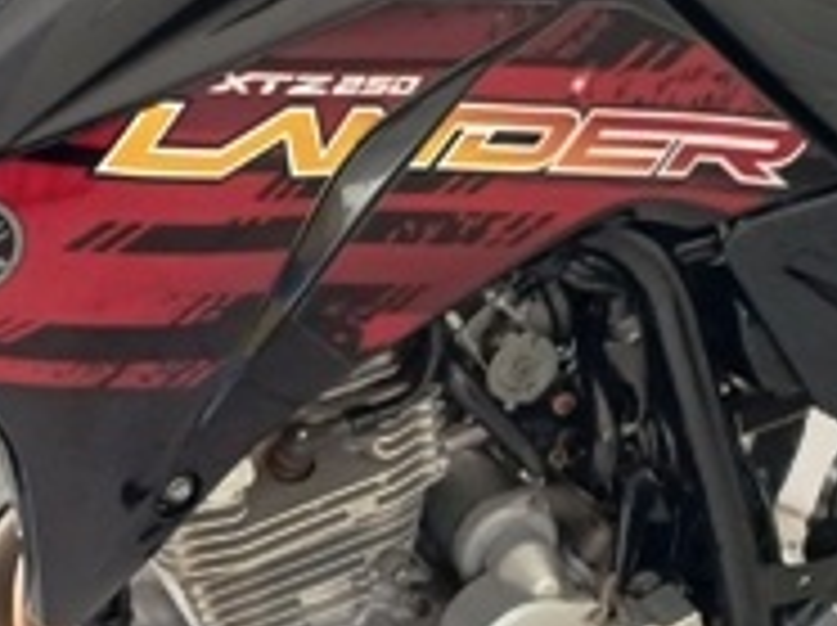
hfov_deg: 17.5
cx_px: 238
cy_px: 509
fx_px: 2705
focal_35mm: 112
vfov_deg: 13.1
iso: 250
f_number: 1.8
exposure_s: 1/30
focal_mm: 3.98
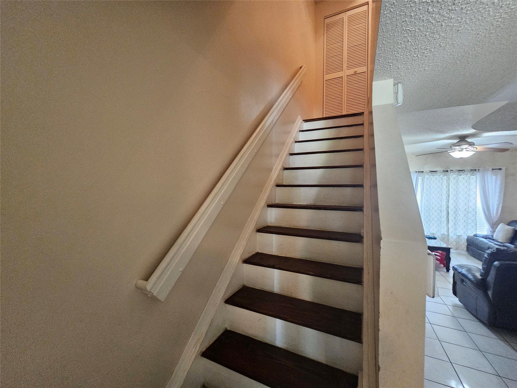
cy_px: 194
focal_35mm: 13
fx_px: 194
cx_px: 258
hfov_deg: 106.2
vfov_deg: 89.9
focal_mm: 2.2
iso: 640
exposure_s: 1/30
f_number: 2.2
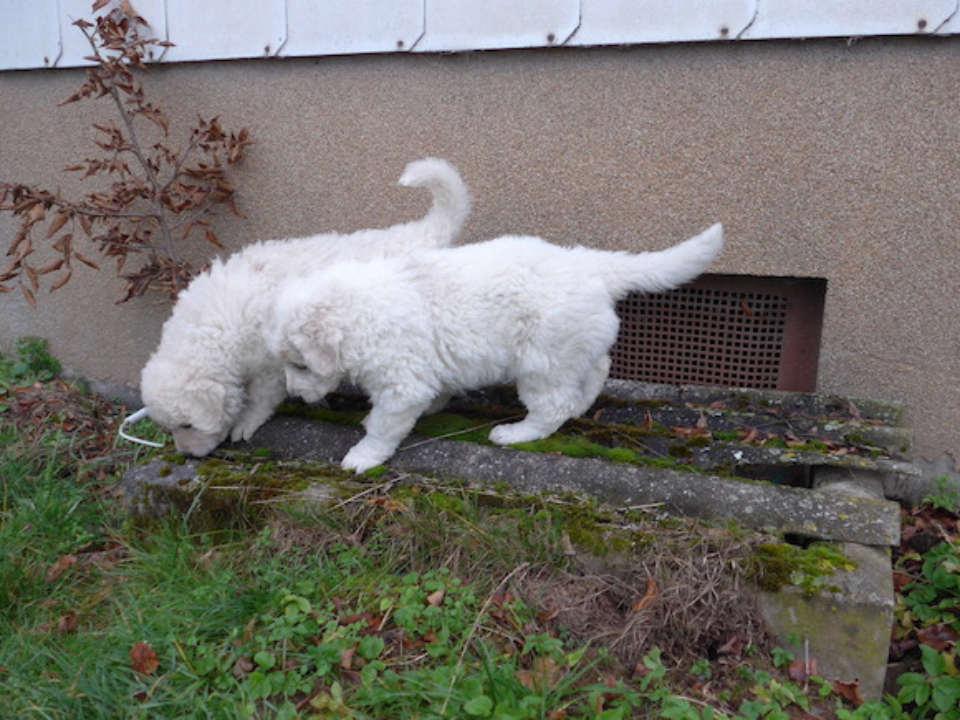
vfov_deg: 46.8
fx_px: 832
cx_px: 480
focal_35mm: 30
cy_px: 369
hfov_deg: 60.0
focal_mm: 6
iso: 200
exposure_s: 1/250
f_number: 2
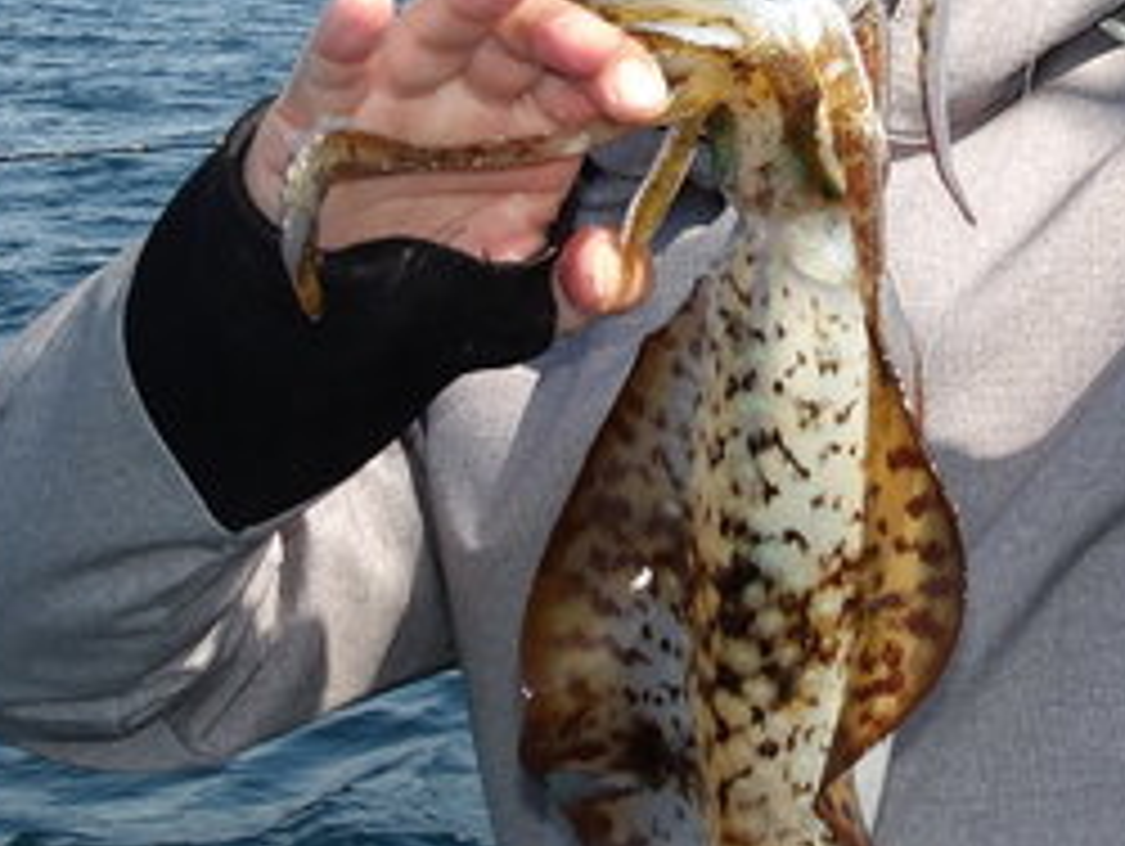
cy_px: 243
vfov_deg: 21.2
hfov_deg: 27.4
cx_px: 940
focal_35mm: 69
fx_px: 2245
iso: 100
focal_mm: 4.9
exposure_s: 1/808
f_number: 3
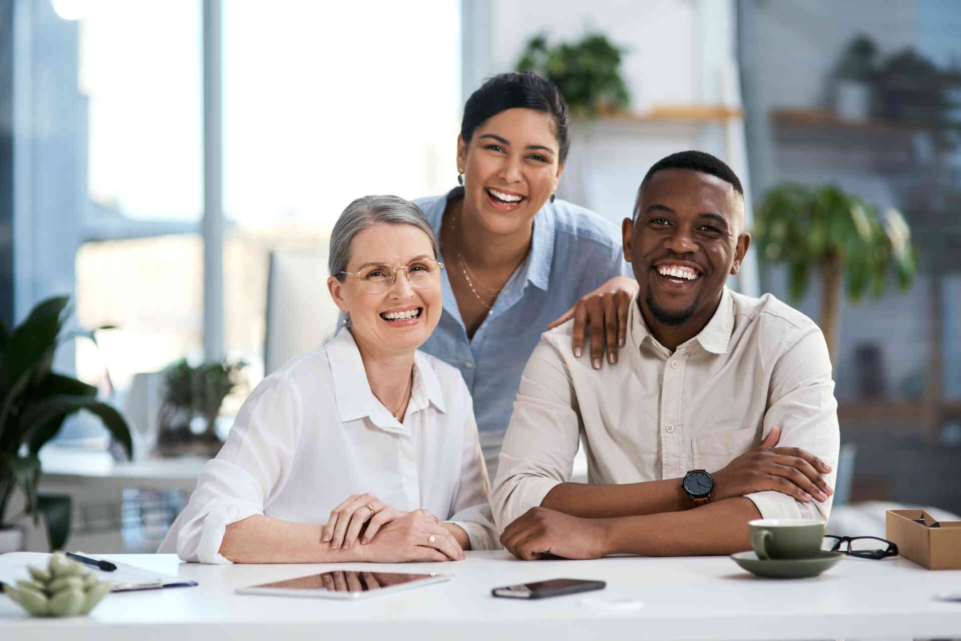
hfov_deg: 23.9
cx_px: 480
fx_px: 2269
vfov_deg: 16.1
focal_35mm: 85
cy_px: 320
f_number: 2.2
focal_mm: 85
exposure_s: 1/400
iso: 200
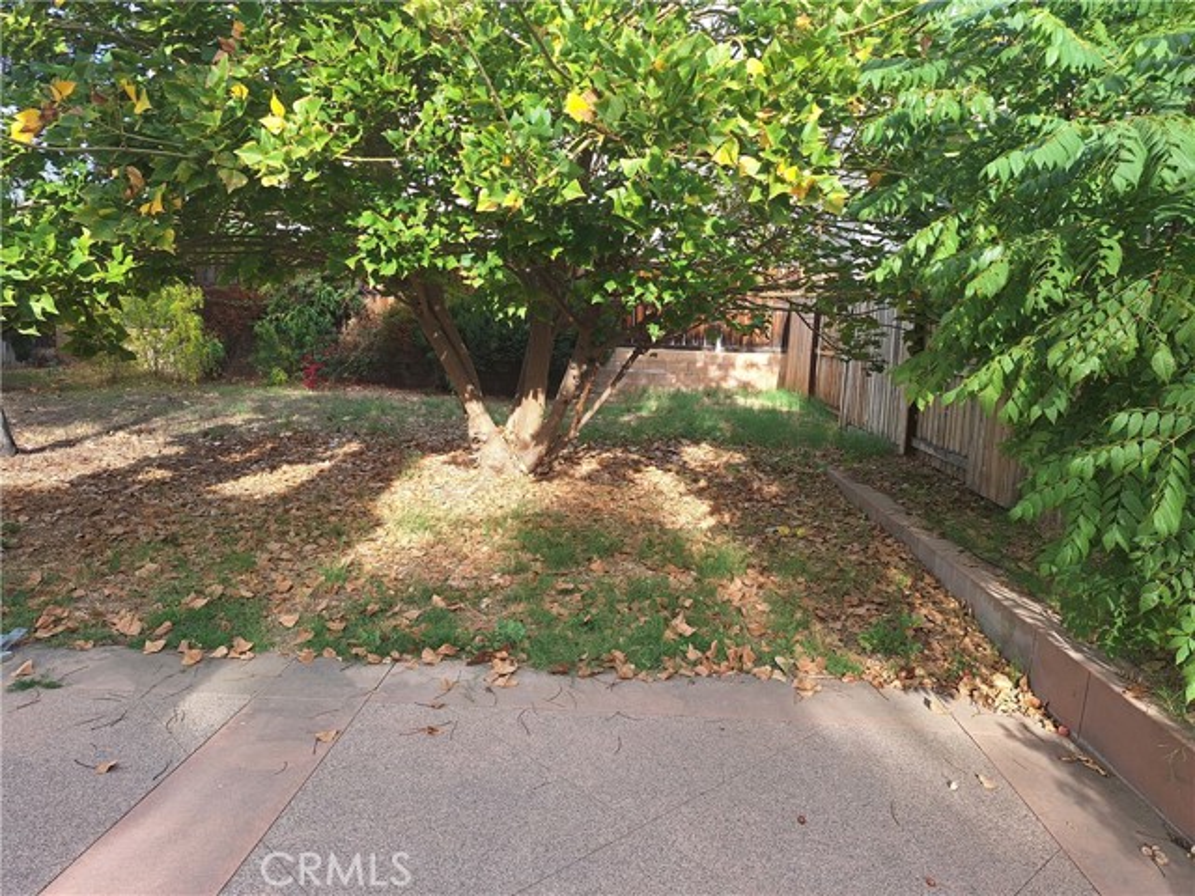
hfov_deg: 73.9
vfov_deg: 58.9
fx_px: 794
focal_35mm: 23
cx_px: 598
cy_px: 448
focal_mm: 5.54
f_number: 1.8
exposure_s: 1/417
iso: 40
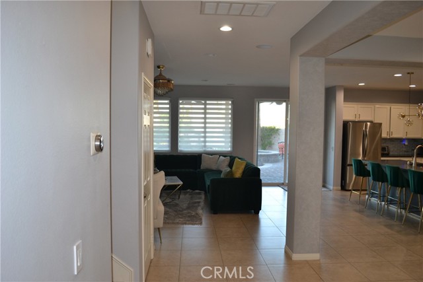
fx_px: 317
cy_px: 141
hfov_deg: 67.4
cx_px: 212
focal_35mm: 27
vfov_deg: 48.0
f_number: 4
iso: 400
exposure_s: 1/60
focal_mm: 18
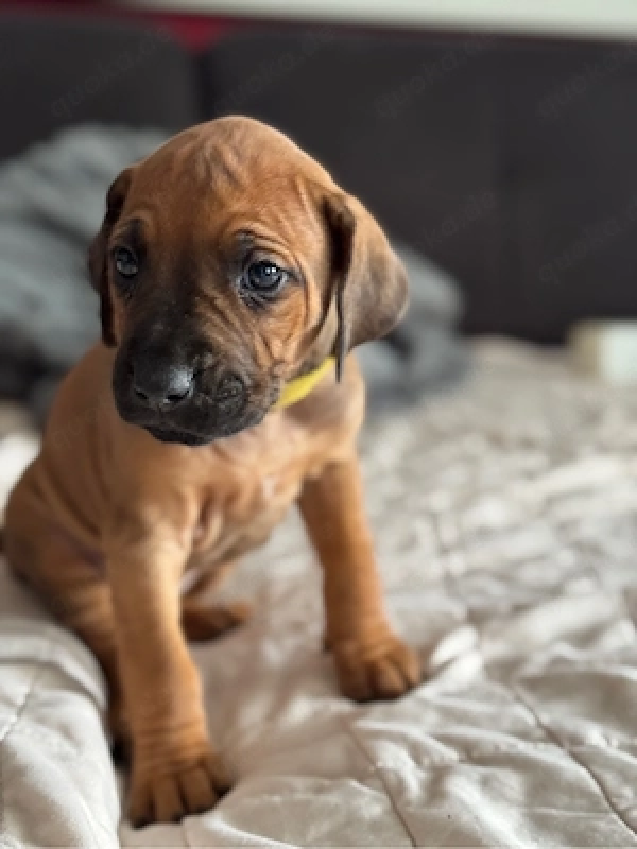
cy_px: 424
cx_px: 318
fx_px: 1178
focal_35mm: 48
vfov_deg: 39.7
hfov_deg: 30.3
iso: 250
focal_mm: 6.76
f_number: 1.78
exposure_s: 1/52
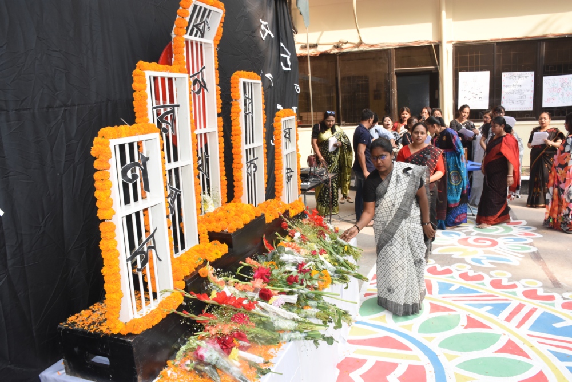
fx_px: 429
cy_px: 191
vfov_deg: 47.9
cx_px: 286
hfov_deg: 67.4
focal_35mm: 27
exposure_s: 1/250
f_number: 9
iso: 1000
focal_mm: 18
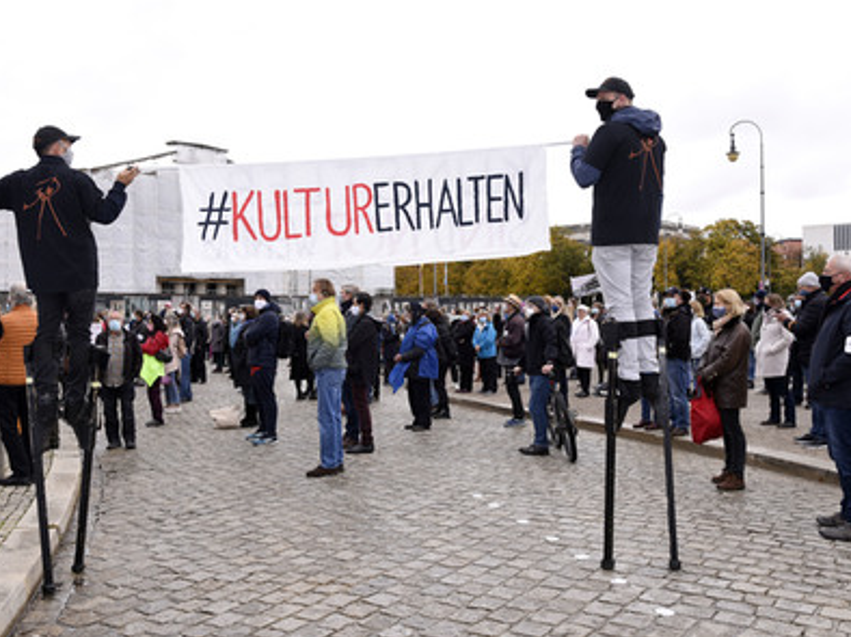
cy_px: 320
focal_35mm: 33
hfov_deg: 55.2
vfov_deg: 42.9
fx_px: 811
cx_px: 373
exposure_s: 1/160
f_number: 8
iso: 400
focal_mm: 30
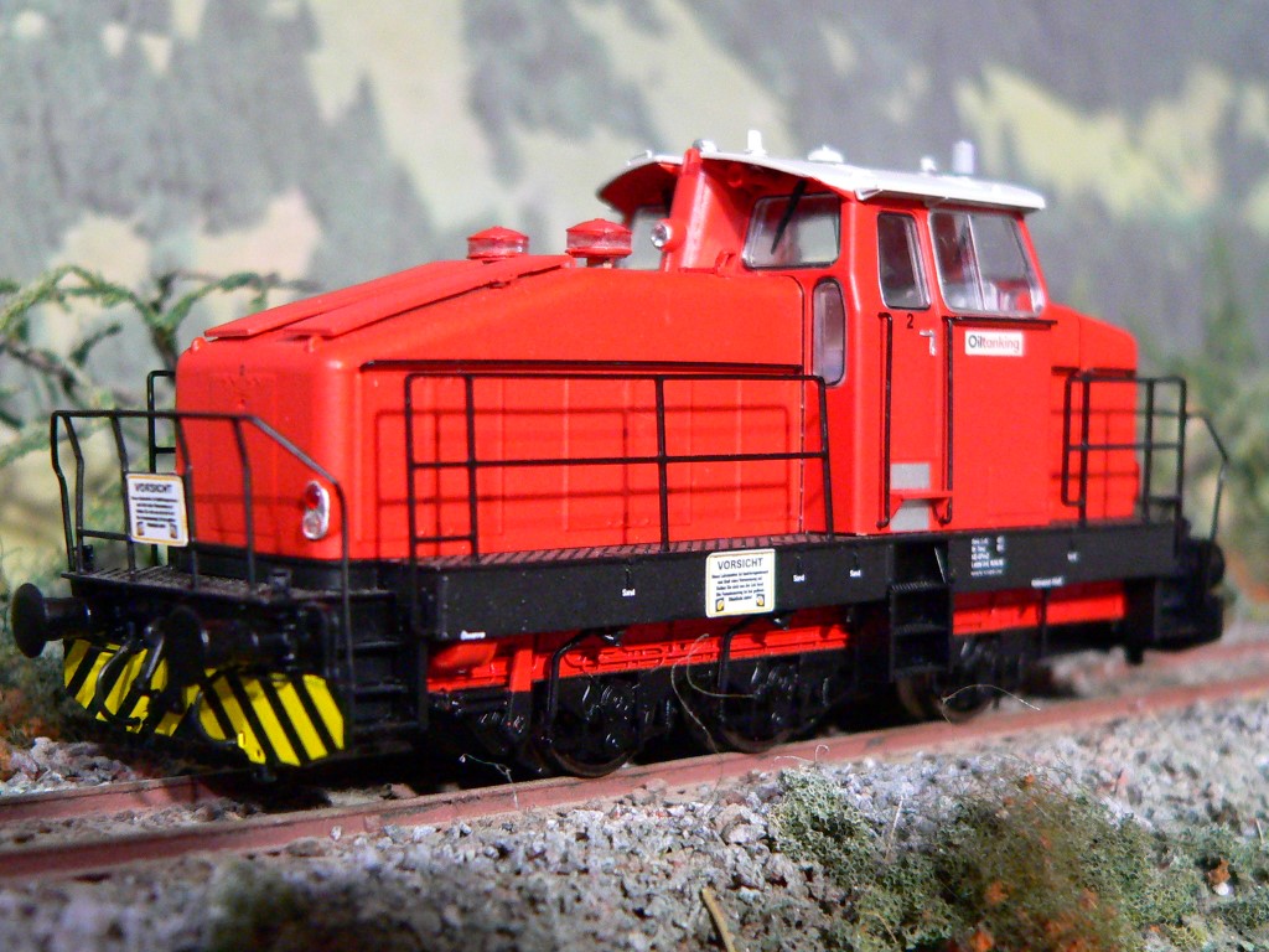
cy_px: 476
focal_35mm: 60
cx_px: 634
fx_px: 2200
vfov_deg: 24.4
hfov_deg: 32.2
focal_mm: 9.9
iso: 400
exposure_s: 1/4
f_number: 2.8
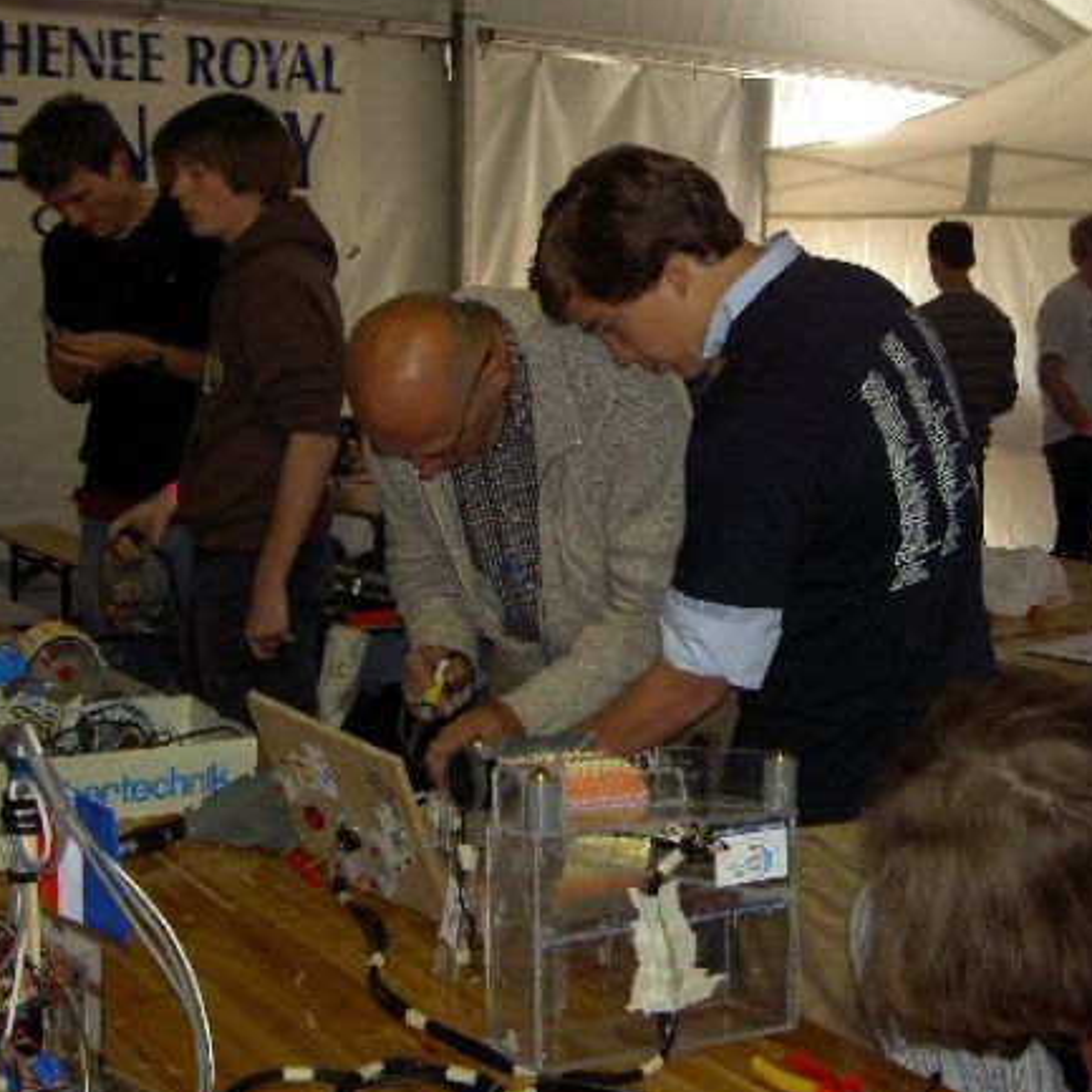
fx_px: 1820
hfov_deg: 33.3
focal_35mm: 51
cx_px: 663
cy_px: 525
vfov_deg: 33.4
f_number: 2.8
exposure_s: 1/60
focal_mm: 8
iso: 100
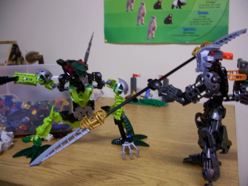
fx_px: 265
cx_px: 124
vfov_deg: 38.7
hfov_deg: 50.1
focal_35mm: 37
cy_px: 93
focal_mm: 7.8
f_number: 2.8
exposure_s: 1/8
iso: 200
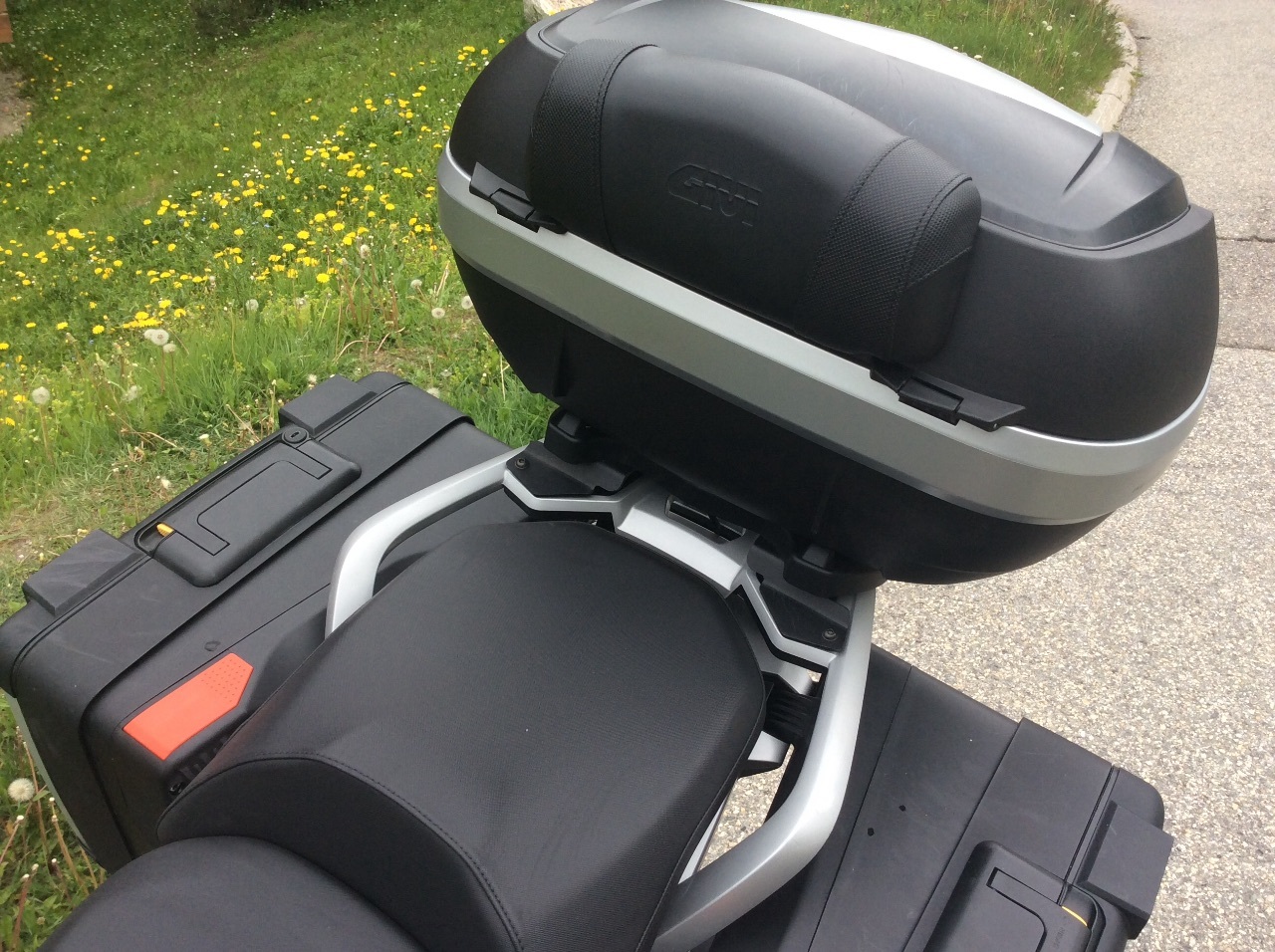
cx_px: 638
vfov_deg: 44.1
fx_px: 1177
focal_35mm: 32
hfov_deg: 56.9
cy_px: 476
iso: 32
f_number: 2.4
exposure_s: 1/502
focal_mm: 3.3
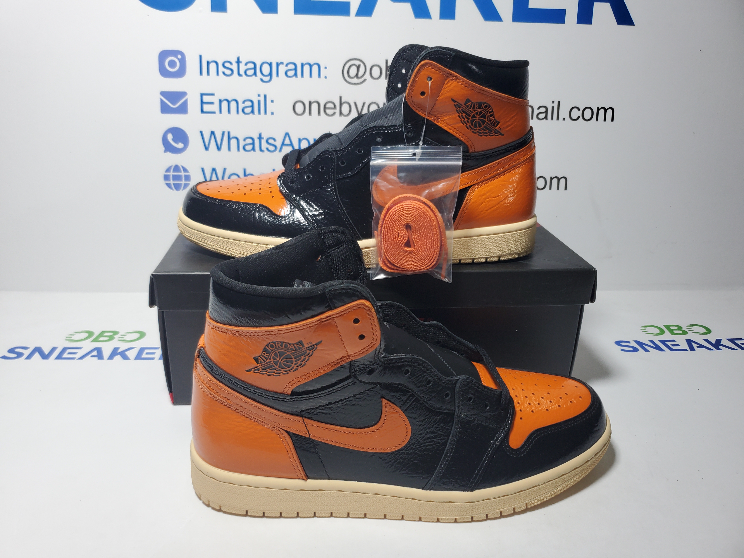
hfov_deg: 67.3
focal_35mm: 26
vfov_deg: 53.1
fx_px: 559
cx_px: 372
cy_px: 279
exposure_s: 1/334
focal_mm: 4.3
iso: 50
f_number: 1.5
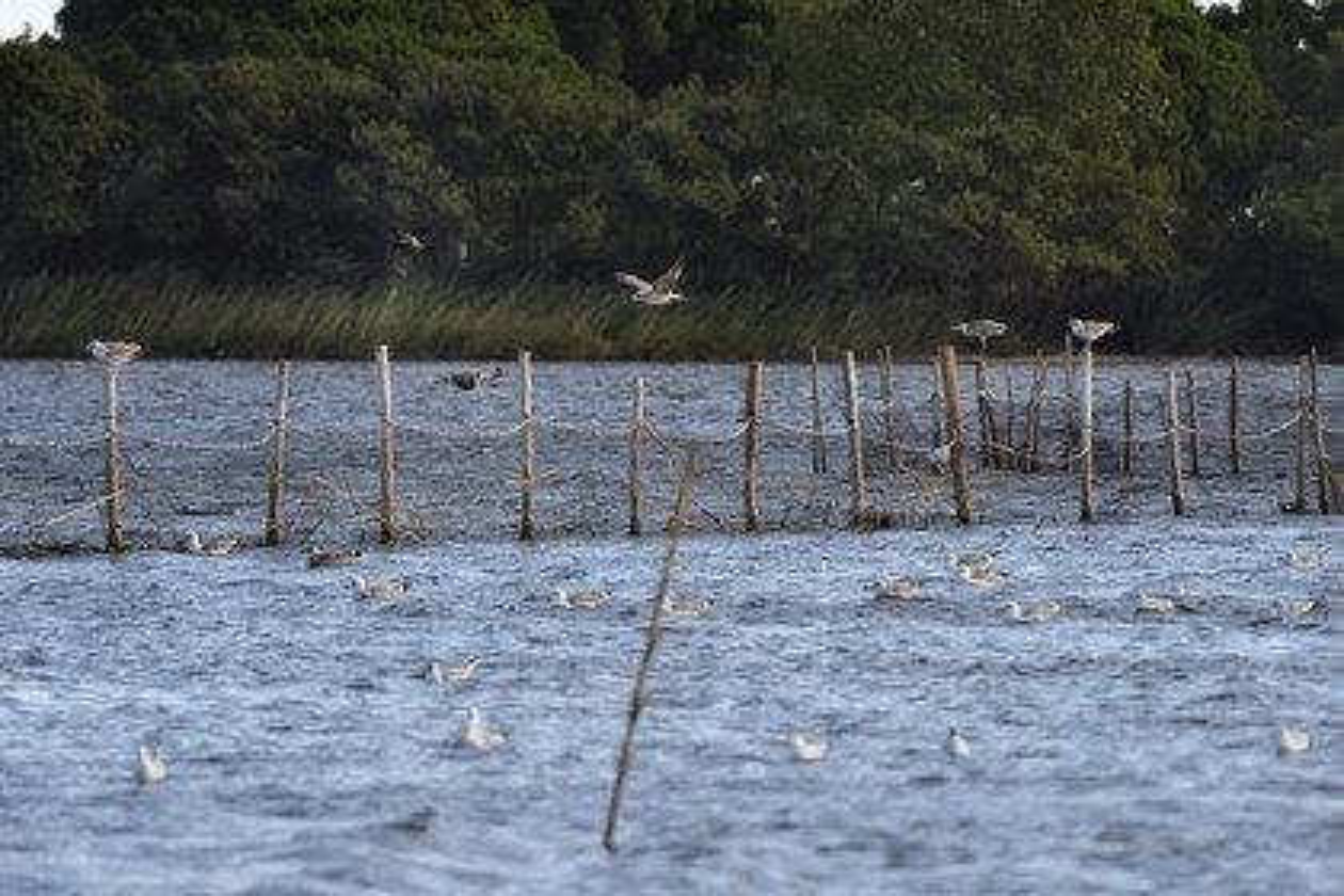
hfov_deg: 7.4
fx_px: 10453
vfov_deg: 4.9
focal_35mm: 280
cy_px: 448
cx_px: 672
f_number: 5
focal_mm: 280
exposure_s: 1/500
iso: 200
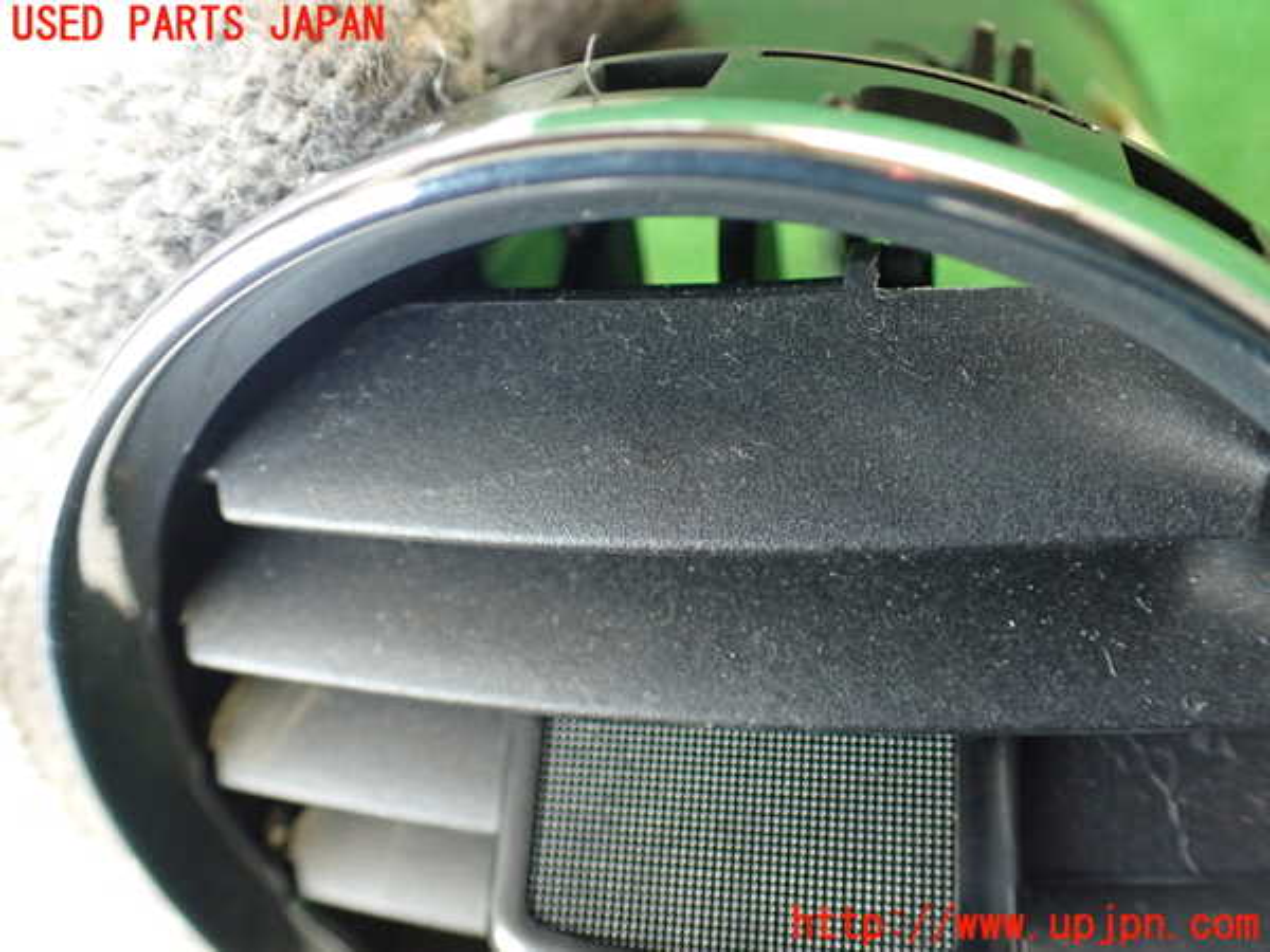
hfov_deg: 56.8
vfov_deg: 44.2
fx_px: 1174
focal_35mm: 32
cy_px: 476
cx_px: 635
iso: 500
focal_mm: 5.79
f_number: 2.4
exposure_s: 1/30
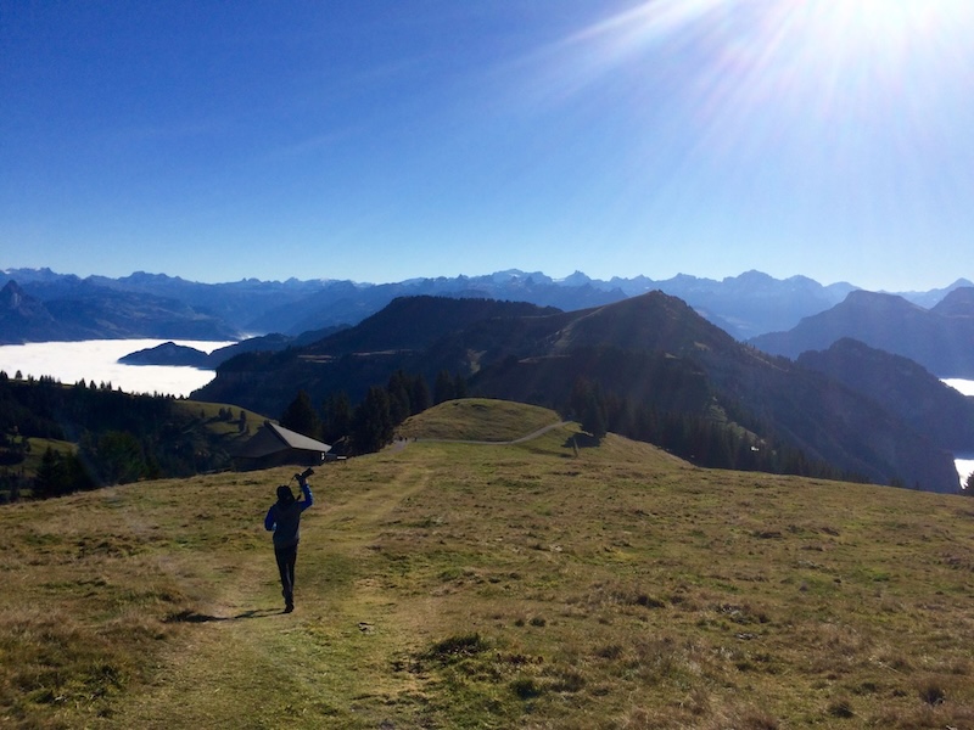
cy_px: 365
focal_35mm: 29
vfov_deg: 48.2
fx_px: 816
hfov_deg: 61.7
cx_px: 487
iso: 32
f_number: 2.2
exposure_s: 1/4115
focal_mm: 4.15
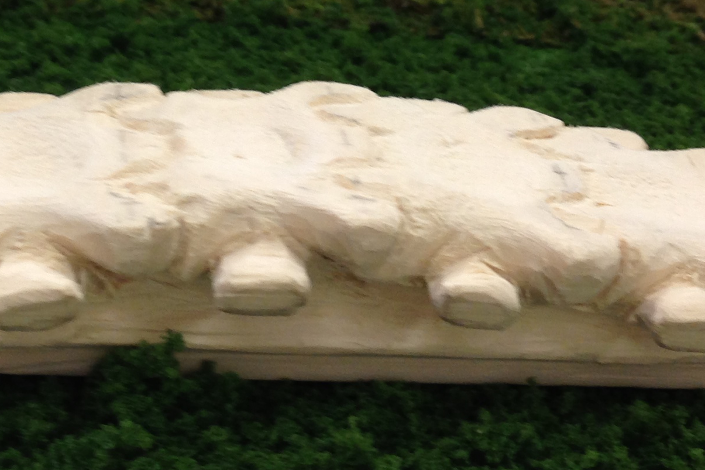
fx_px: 1821
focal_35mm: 93
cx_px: 256
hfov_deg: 21.9
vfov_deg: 14.6
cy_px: 67
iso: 50
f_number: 2.4
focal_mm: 4.13
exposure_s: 1/30
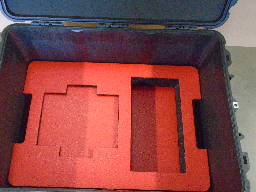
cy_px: 102
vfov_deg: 44.1
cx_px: 118
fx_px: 237
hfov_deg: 56.7
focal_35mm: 32
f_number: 3.2
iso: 800
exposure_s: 1/20
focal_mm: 4.6
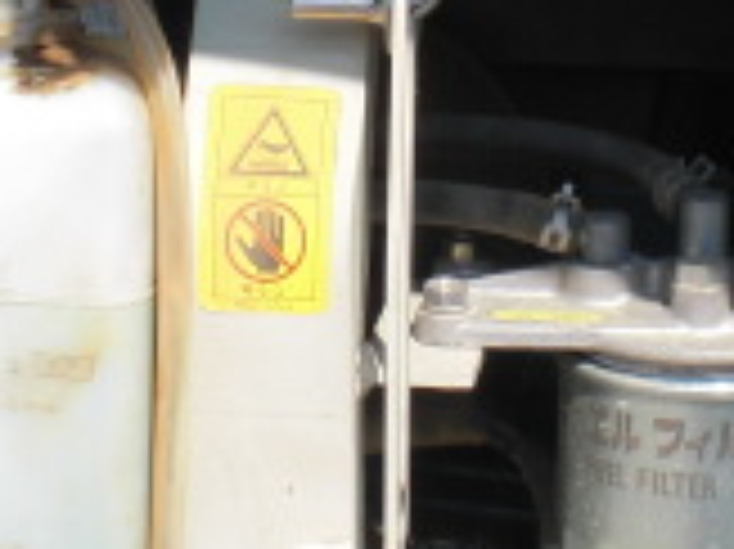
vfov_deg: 9.9
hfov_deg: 13.3
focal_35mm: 149
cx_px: 414
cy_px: 346
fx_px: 3157
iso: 64
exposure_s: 1/400
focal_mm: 6.3
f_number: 5.6
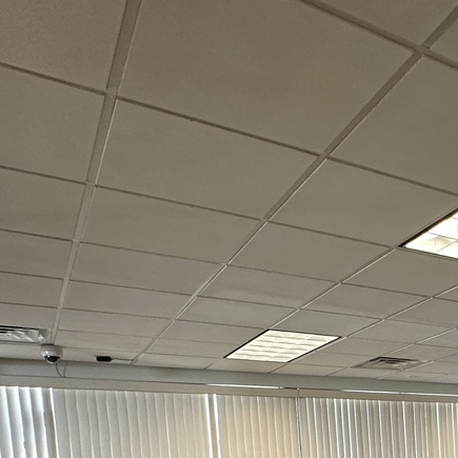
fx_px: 614
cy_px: 520
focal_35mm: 41
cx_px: 479
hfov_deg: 36.0
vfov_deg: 34.5
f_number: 2.2
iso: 160
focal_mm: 2.22
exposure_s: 1/60
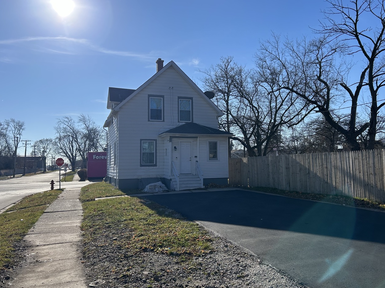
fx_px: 334
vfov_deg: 46.8
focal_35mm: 30
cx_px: 201
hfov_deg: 59.9
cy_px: 137
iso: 50
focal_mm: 5.7
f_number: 1.5
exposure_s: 1/6993
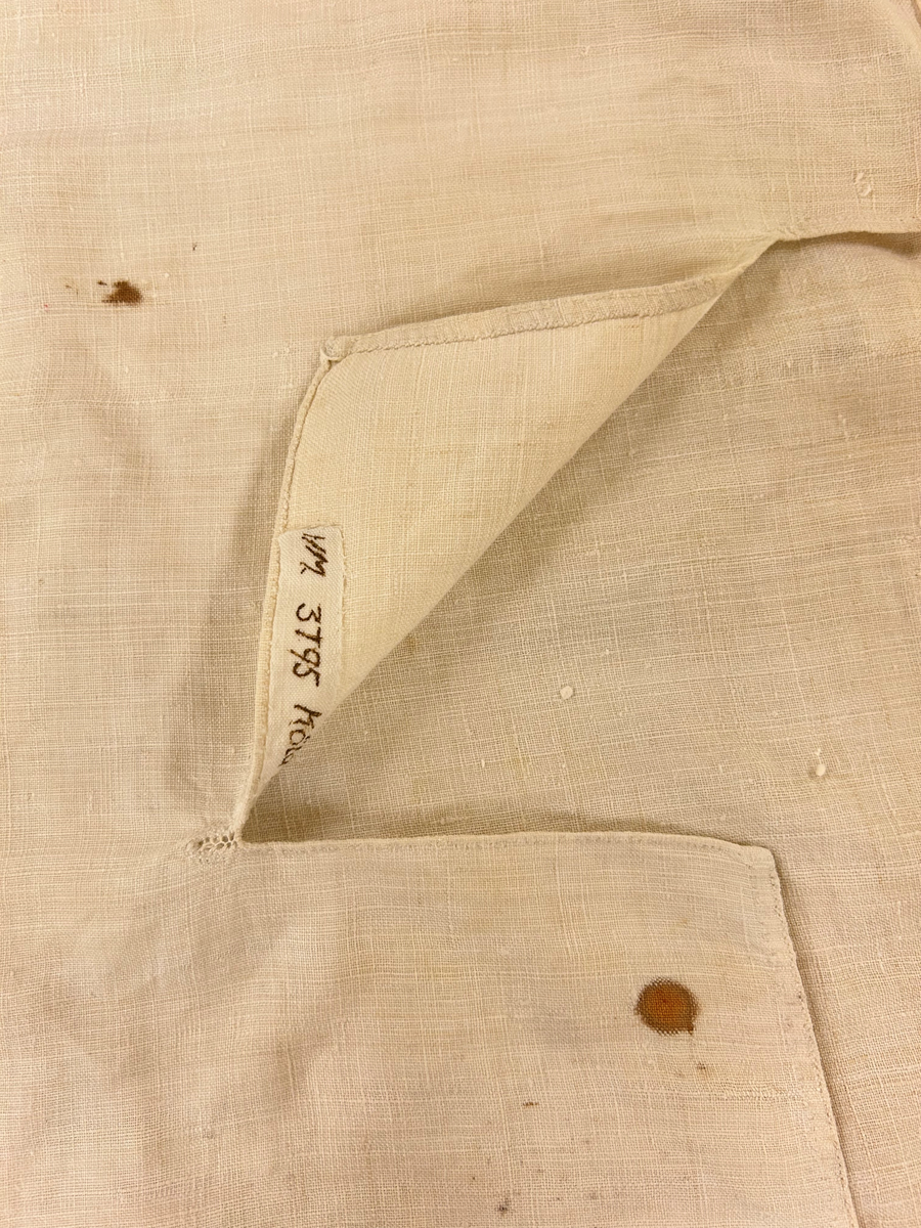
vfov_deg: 67.3
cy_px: 614
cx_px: 460
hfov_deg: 53.1
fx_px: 922
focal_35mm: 26
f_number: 1.5
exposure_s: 1/50
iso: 80
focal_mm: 5.7
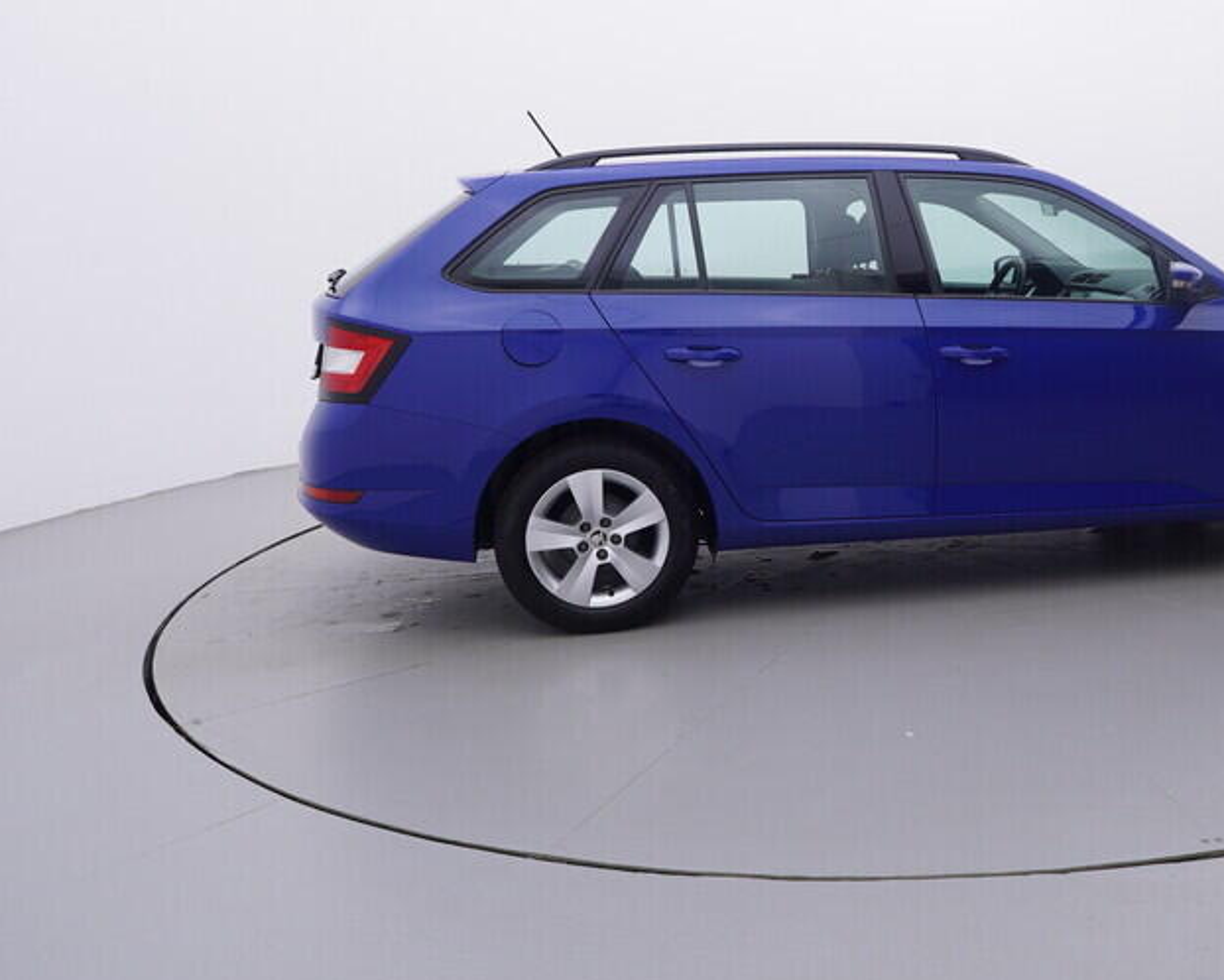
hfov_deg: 49.8
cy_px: 374
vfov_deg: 42.2
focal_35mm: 35
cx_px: 913
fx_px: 1260
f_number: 5
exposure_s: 1/80
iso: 200
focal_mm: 15
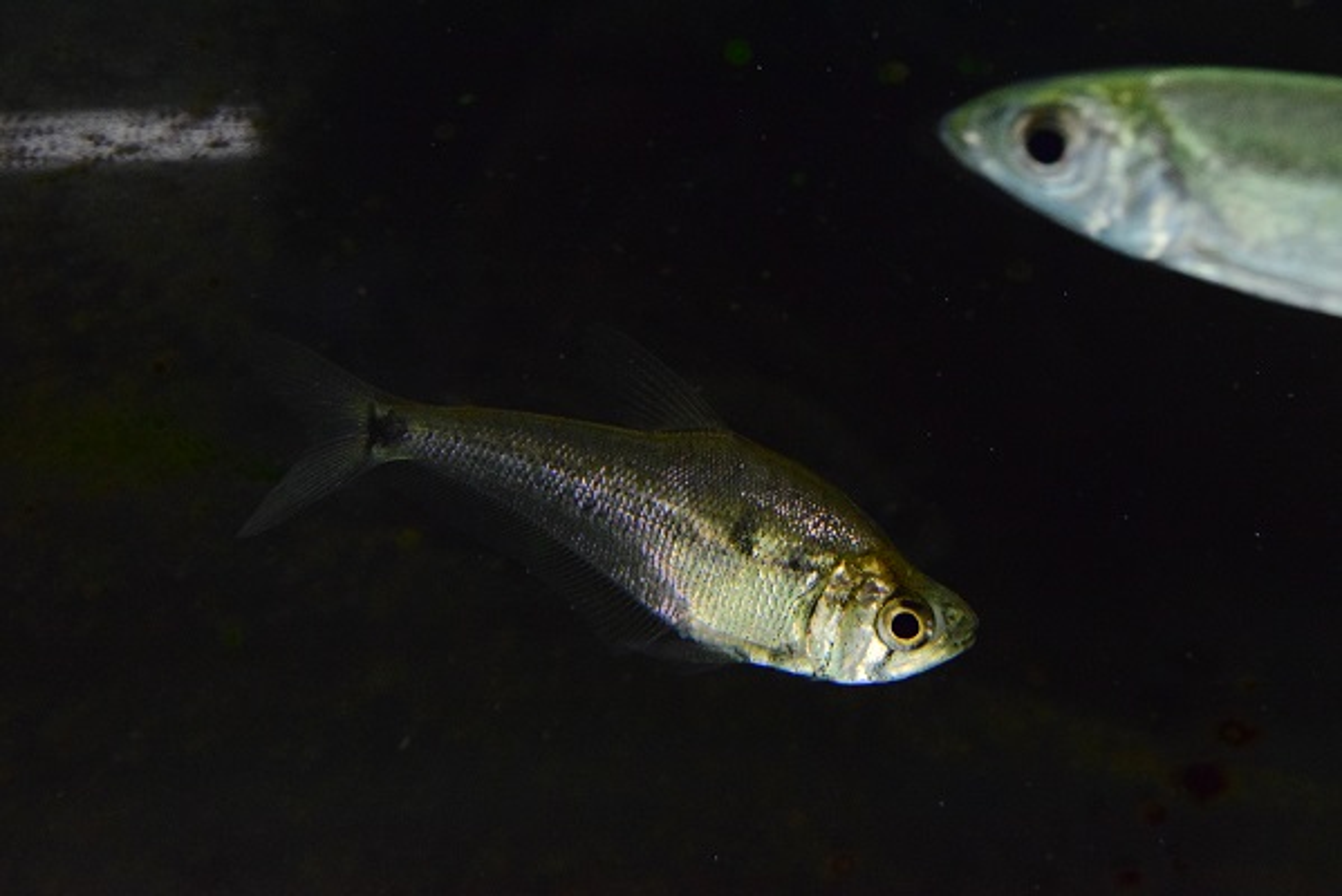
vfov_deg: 16.6
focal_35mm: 82
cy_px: 448
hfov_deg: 24.6
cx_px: 671
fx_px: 3077
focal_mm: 55
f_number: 13
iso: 6400
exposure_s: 1/160
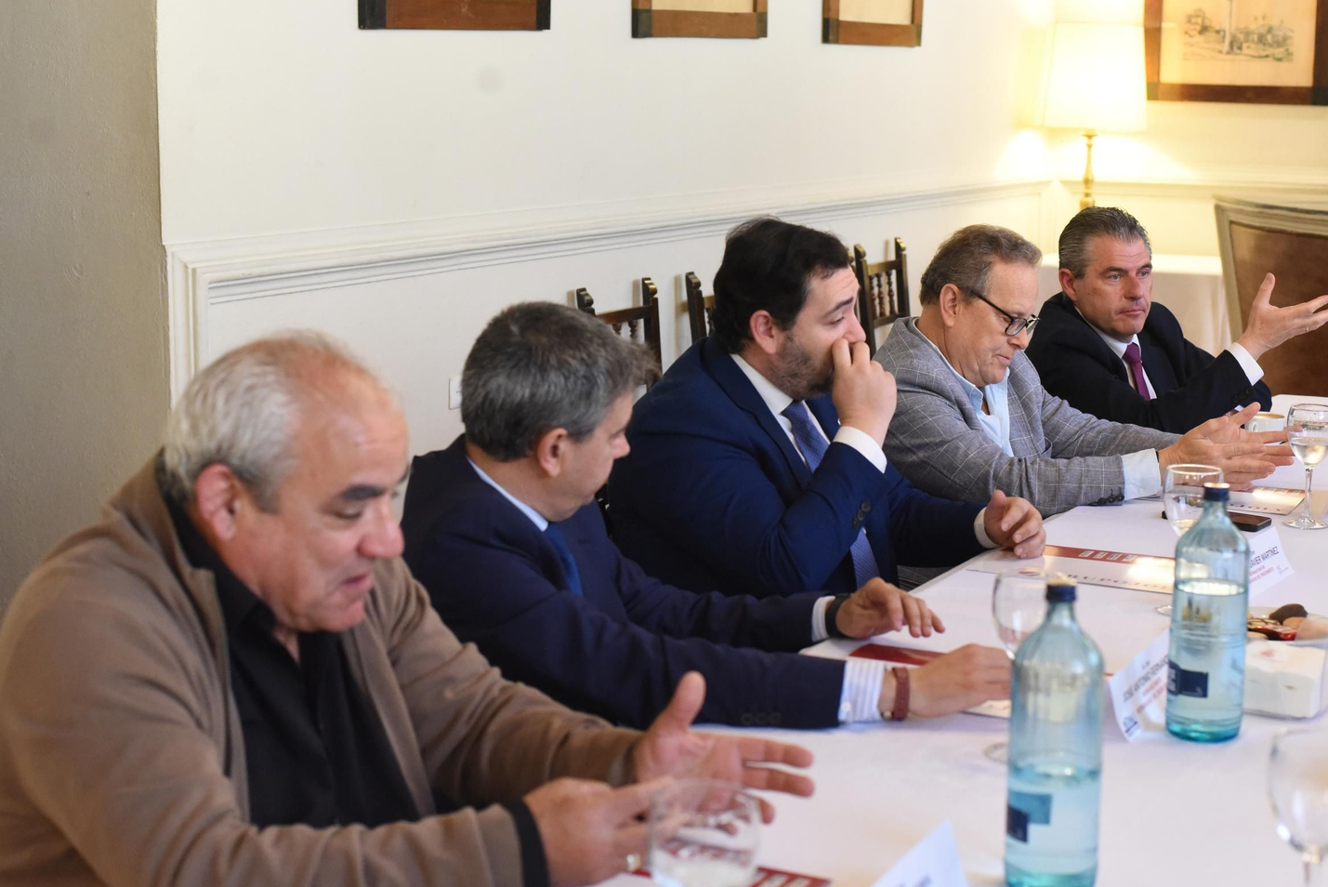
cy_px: 494
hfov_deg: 35.6
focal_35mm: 56
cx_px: 719
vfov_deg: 24.2
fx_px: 2067
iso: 5600
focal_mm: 50
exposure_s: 1/125
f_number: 4.5
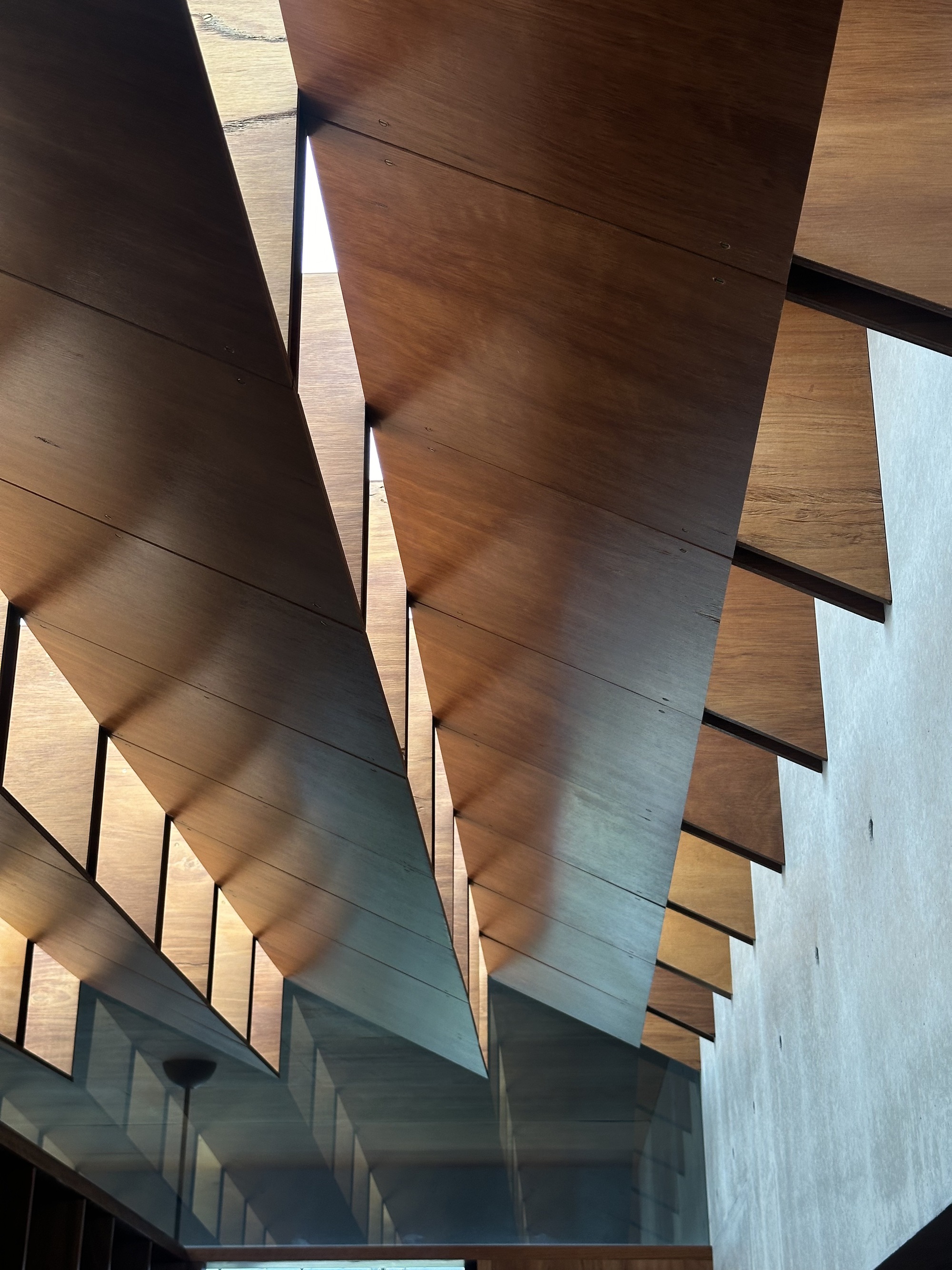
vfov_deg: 39.7
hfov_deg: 30.3
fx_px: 1760
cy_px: 635
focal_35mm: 48
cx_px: 476
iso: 80
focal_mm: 6.86
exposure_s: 1/100
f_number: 1.78
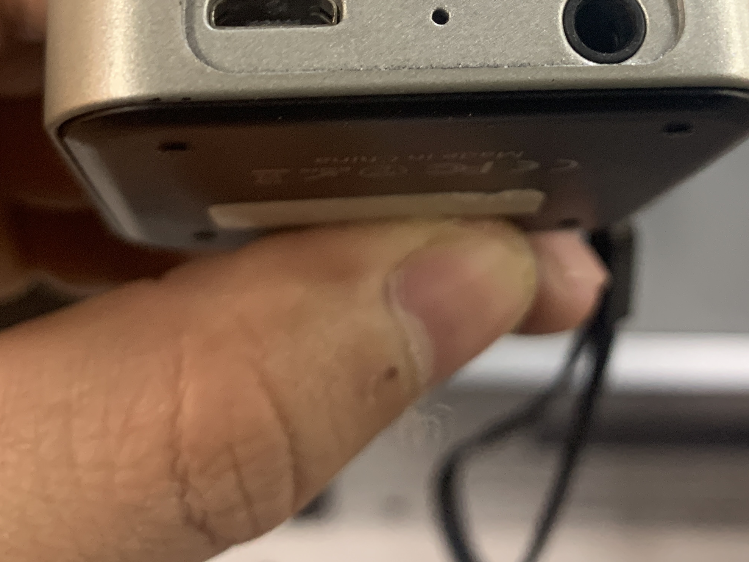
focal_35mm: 53
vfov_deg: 26.1
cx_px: 470
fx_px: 1147
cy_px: 0
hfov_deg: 36.0
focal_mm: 4.25
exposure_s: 1/33
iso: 250
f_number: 1.8
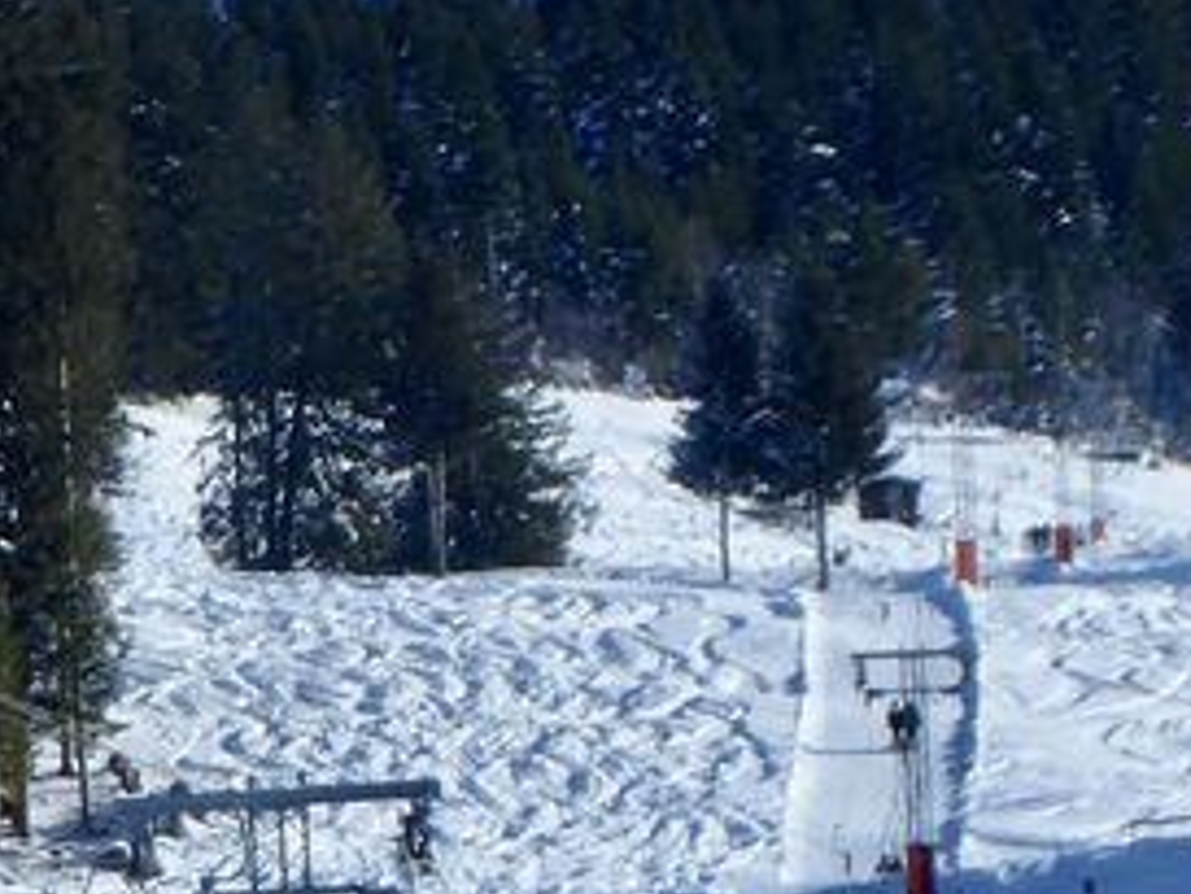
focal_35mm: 549
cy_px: 855
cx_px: -619
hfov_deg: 3.6
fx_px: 18897
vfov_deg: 2.7
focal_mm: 24.2
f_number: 5.3
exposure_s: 1/500
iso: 80
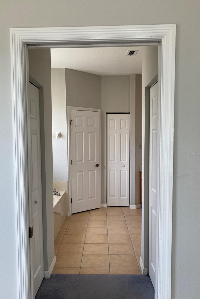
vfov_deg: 61.9
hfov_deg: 43.6
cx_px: 91
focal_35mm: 30
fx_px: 250
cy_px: 154
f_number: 1.8
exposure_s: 1/120
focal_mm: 3.99
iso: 80
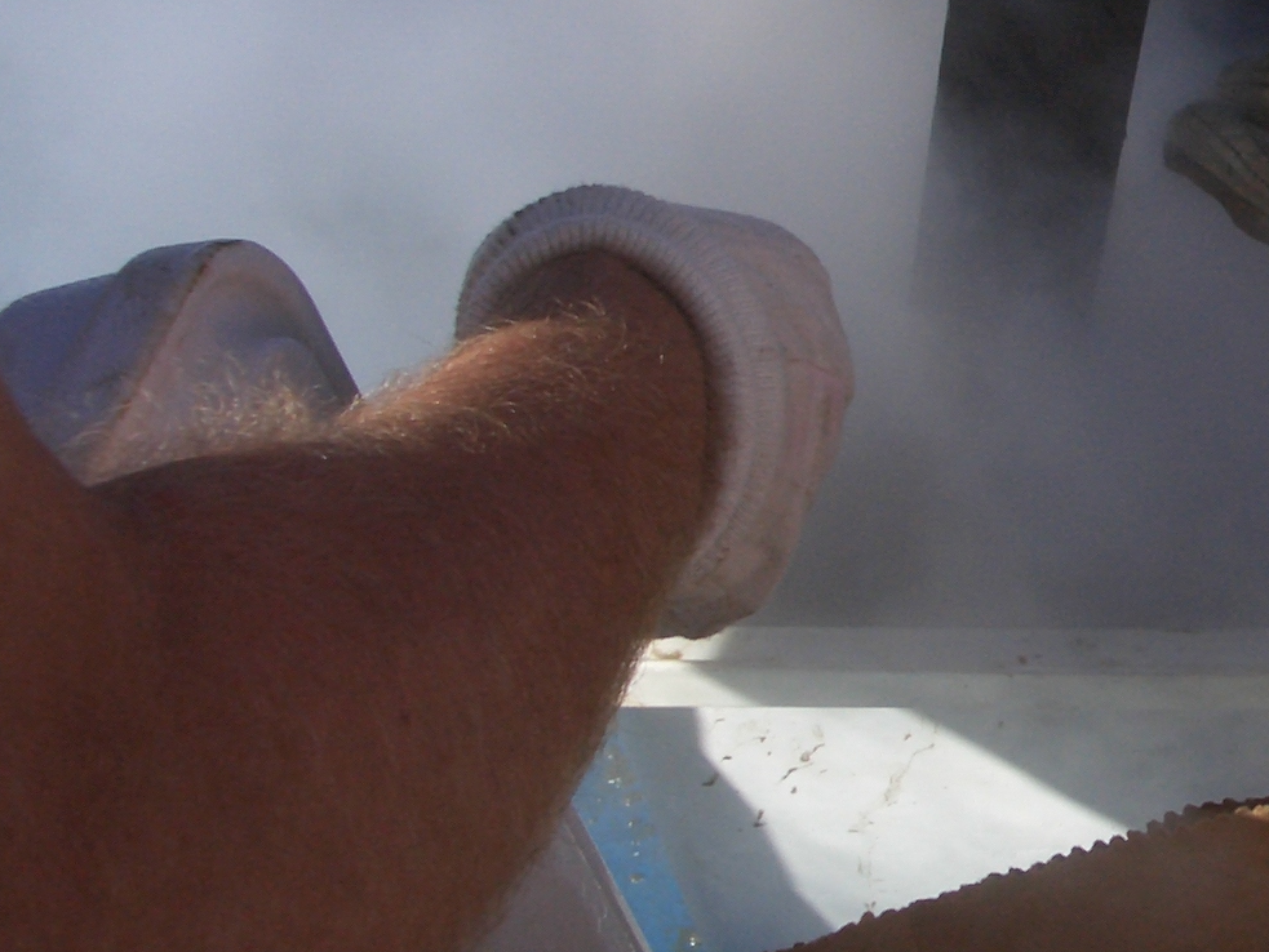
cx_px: 1414
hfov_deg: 22.4
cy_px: 344
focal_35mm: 82
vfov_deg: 18.0
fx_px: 3007
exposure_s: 1/500
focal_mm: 5.8
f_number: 4.3
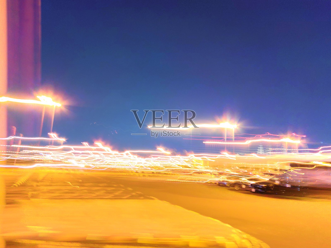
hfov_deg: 65.3
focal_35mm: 27
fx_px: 258
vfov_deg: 51.4
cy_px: 124
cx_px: 166
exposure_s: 1/4.13
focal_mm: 5.75
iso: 64
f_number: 2
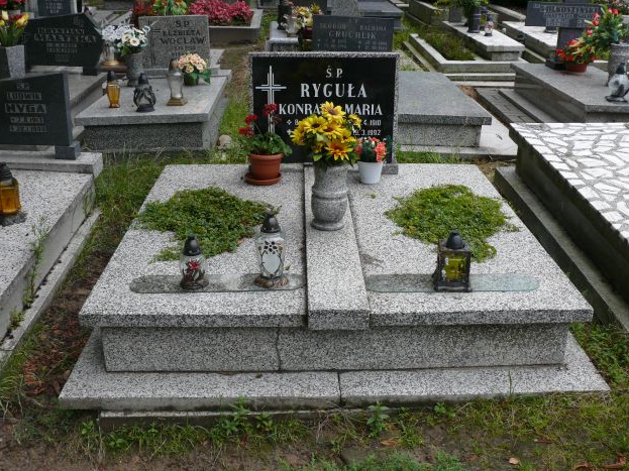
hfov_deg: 49.0
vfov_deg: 37.7
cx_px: 309
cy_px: 241
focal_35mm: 38
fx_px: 690
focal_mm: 7.8
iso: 100
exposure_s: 1/125
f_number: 4
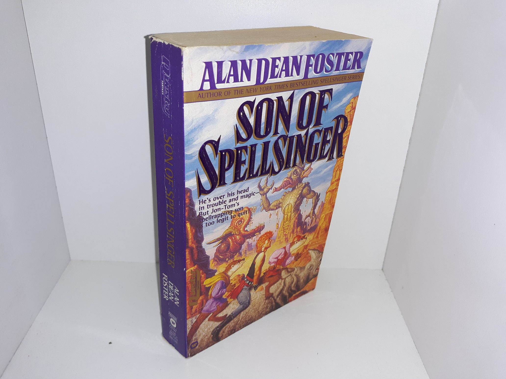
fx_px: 409
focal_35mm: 28
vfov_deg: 49.7
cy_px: 190
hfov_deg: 63.4
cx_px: 253
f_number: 1.7
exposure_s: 1/179
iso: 40
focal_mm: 3.7
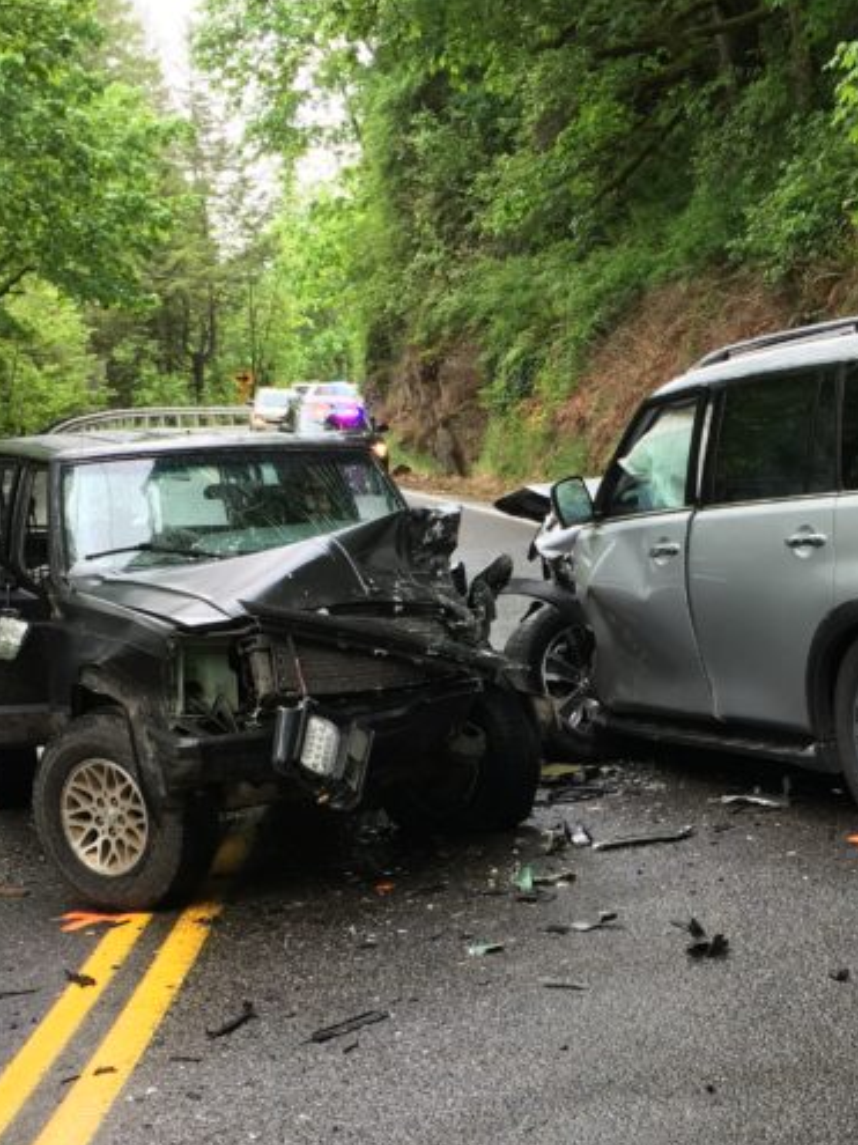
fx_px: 1984
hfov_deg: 24.2
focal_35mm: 60
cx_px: 615
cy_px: 789
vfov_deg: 31.9
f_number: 2.2
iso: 32
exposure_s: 1/120
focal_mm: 4.15
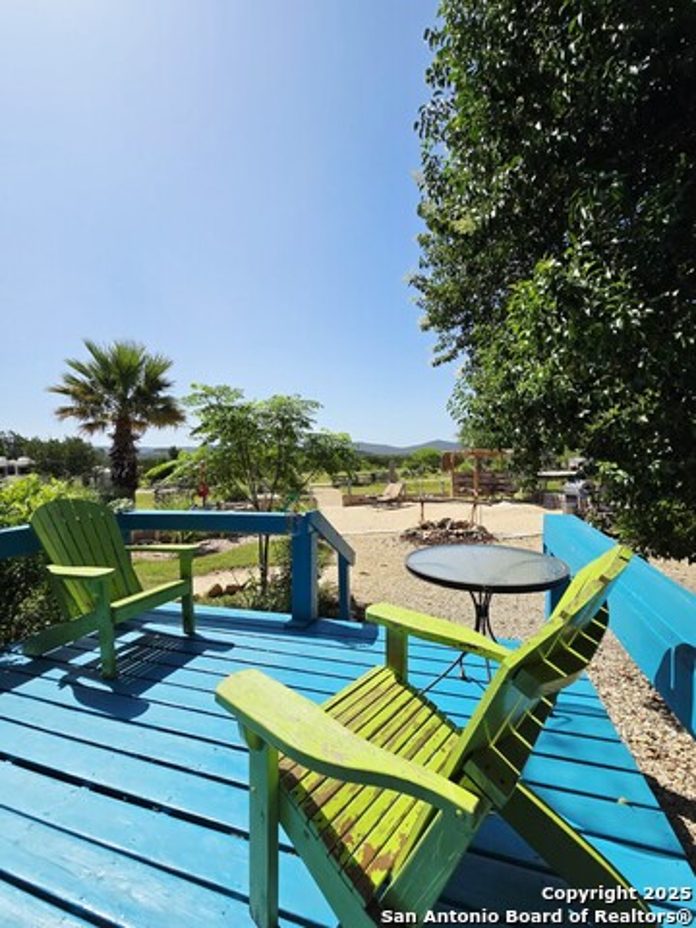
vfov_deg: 106.2
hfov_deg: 89.9
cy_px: 464
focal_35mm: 13
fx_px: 349
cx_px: 348
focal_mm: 2.2
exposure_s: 1/3333
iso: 50
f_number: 2.2
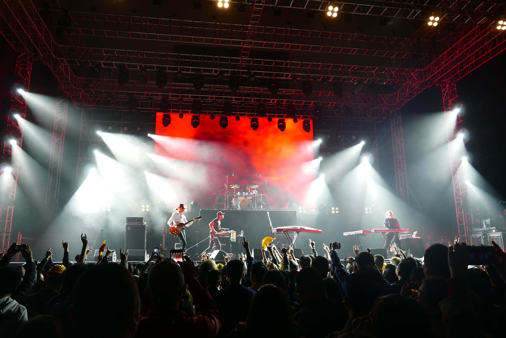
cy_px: 169
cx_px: 253
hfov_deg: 63.6
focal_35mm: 29
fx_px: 408
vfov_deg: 45.0
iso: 500
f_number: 2.1
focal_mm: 13
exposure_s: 1/80
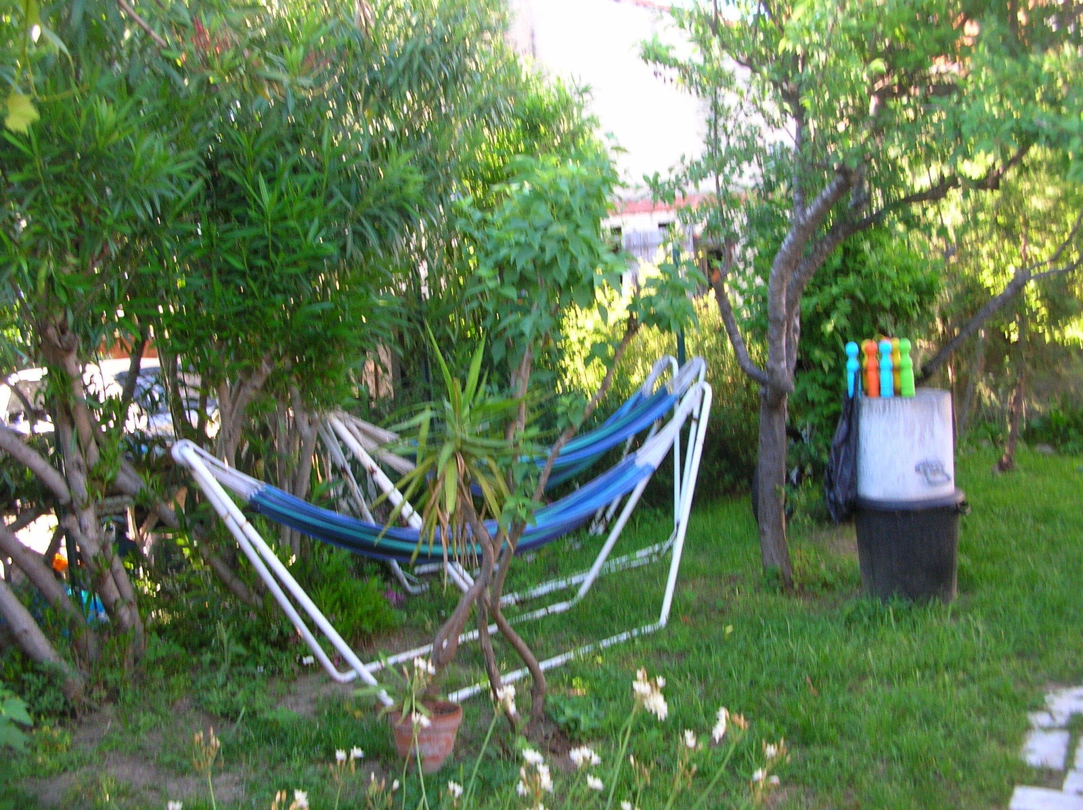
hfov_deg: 52.7
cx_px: 542
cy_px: 405
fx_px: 1094
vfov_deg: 40.6
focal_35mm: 35
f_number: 2.8
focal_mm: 5.8
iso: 50
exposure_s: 1/30.2
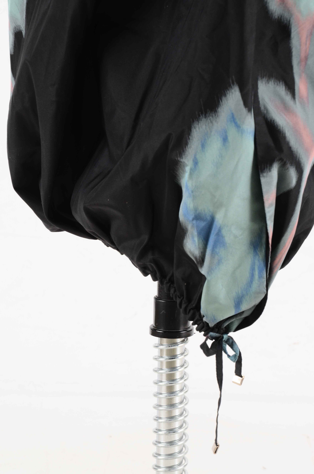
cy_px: 237
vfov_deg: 16.1
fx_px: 1676
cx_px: 157
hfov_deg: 10.7
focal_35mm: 128
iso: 400
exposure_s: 1/80
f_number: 11
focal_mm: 85
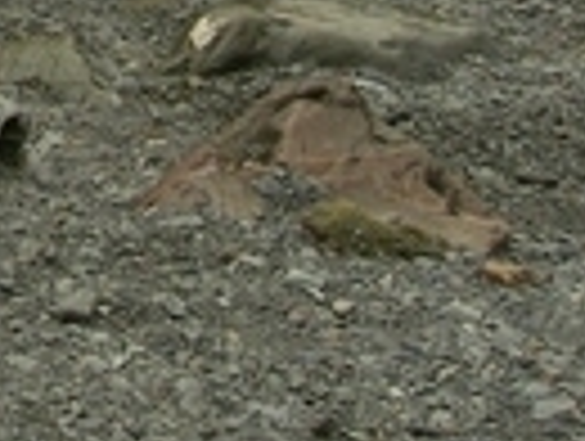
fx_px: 2963
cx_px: -428
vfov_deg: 8.0
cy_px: -531
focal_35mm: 175
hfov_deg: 10.7
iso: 50
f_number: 4.8
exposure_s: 1/180
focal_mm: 7.8
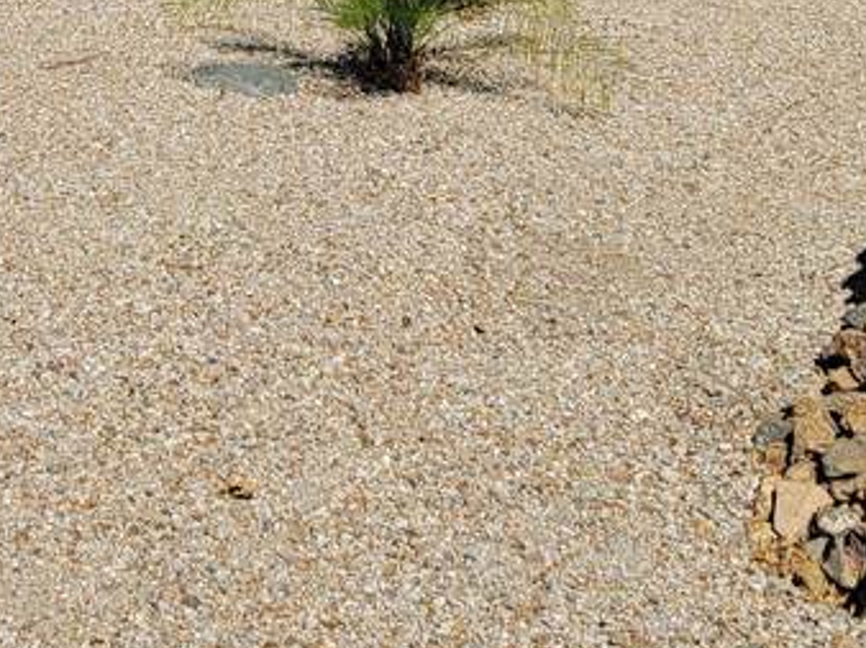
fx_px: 2275
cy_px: -136
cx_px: -28
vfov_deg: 15.6
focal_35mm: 91
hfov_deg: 20.7
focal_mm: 6.7
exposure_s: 1/1899
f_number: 1.8
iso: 16
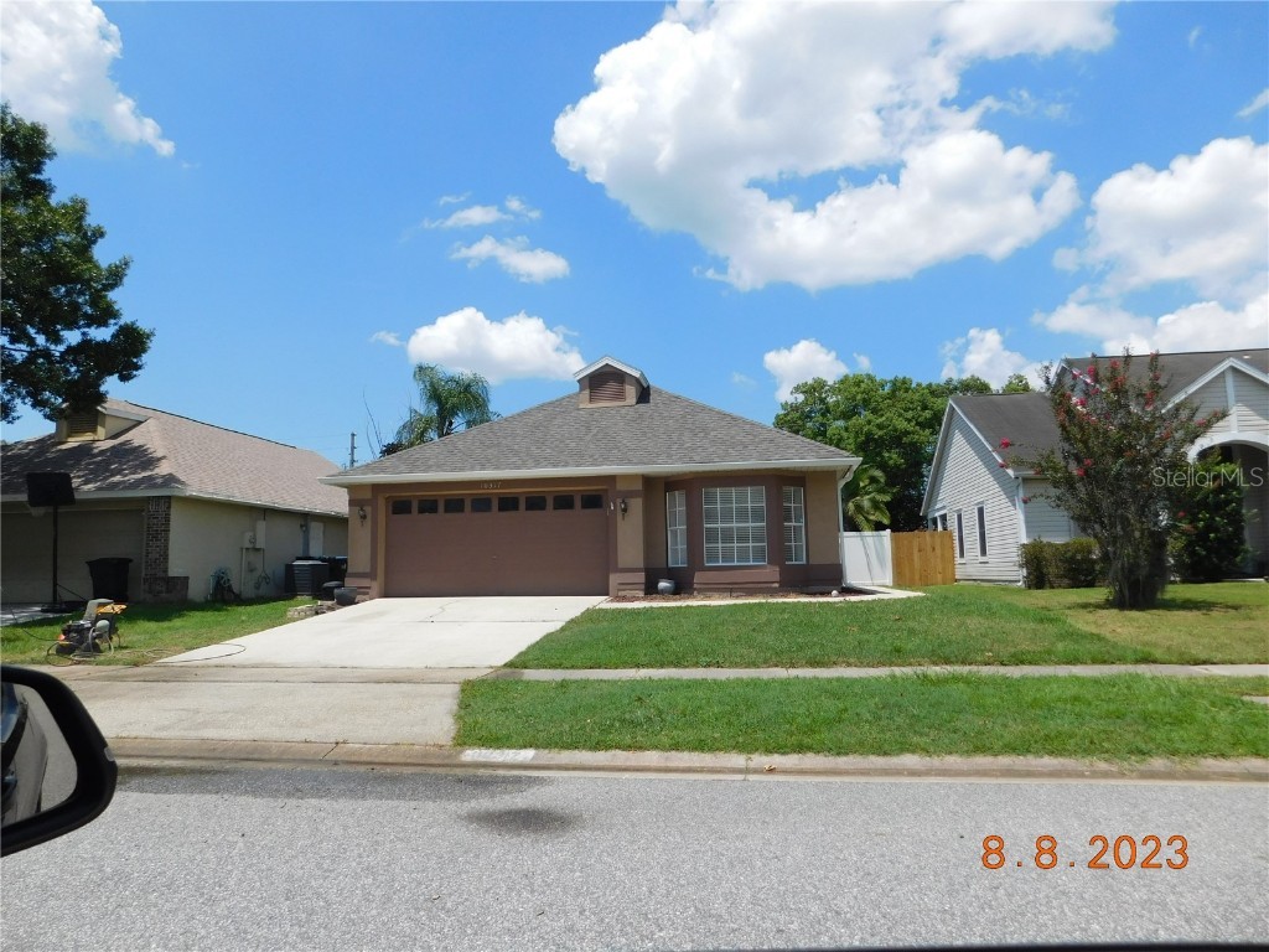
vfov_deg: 58.9
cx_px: 634
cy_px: 476
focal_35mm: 23
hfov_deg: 73.9
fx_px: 843
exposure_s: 1/640
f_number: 6
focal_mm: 4
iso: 125
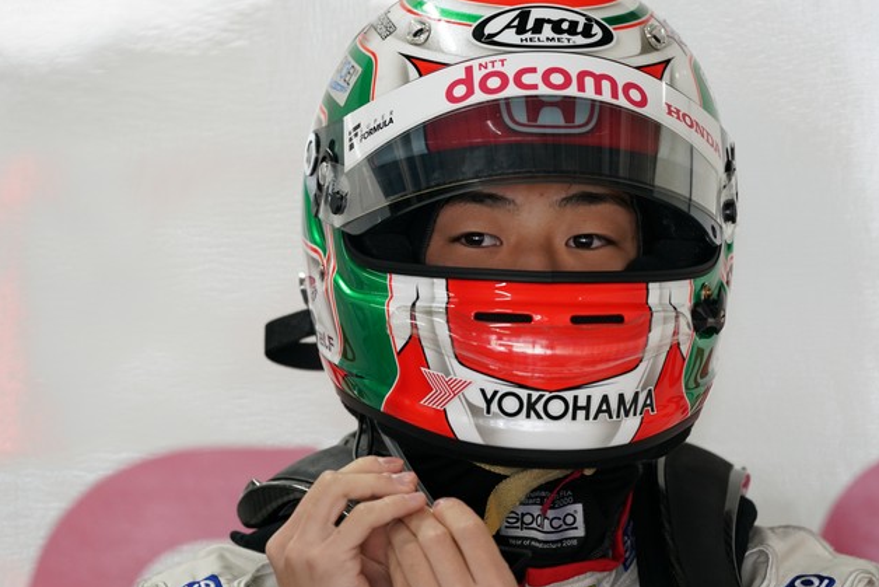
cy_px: 280
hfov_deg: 3.0
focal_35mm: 688
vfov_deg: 2.0
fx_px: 16801
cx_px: 479
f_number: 4
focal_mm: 600
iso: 1600
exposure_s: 1/200
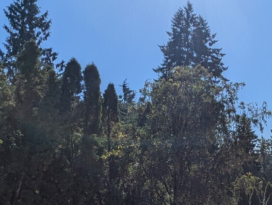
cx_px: 281
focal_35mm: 37
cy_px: 136
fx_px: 291
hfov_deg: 42.2
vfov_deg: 38.3
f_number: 2.2
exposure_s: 1/3195
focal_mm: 1.95
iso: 53
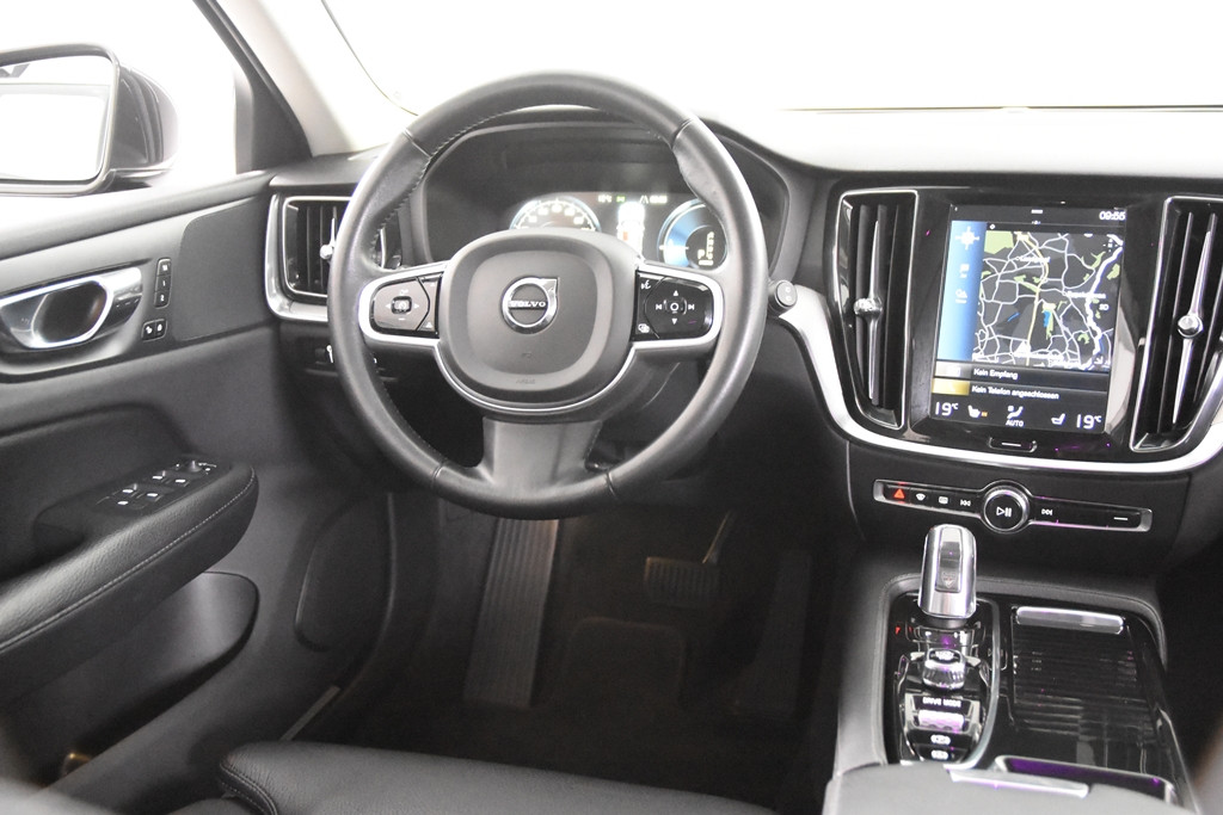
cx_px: 612
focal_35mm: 39
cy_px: 408
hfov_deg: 49.5
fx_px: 1325
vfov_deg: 34.2
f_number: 3.2
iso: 12800
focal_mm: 26
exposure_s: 1/40
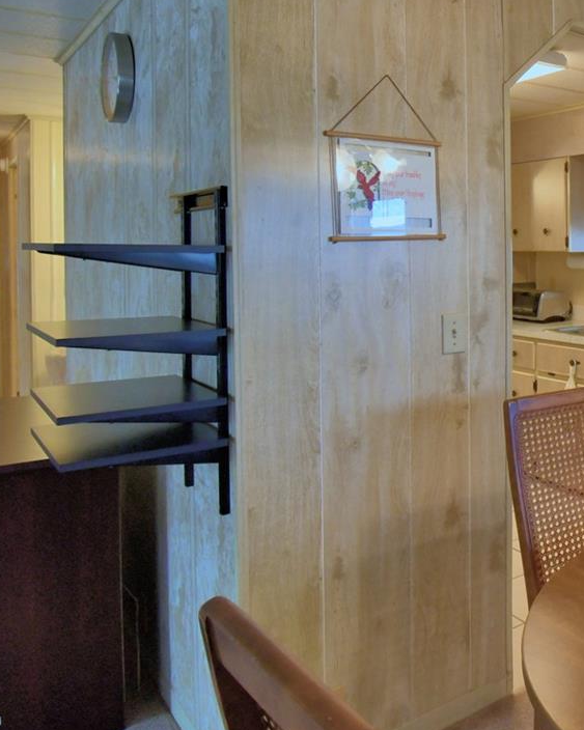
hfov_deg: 35.6
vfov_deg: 54.8
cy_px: 259
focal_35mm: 32
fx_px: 692
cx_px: 705
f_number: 4.5
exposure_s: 1/100
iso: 400
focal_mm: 10
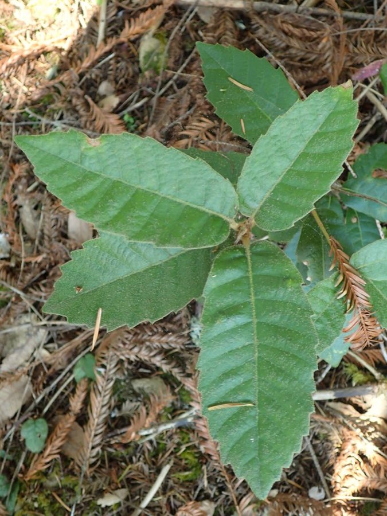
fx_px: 447
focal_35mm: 30
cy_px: 258
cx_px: 194
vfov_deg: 60.0
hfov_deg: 46.8
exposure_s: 1/60
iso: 160
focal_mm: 5.5
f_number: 2.3
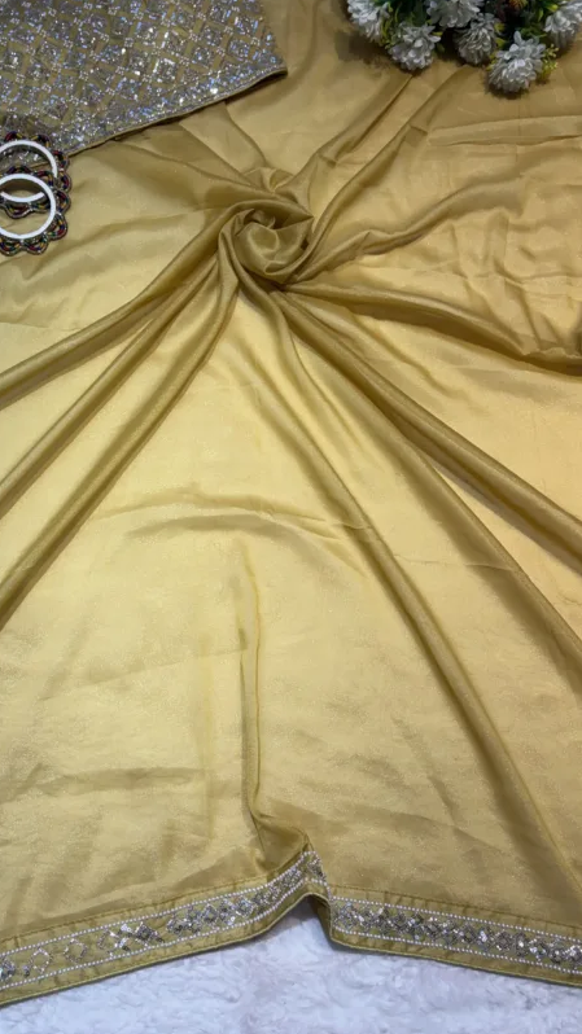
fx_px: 878
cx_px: 206
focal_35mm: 32
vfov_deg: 60.9
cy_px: 461
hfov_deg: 36.4
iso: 32
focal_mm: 5.96
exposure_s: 1/163
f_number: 1.6
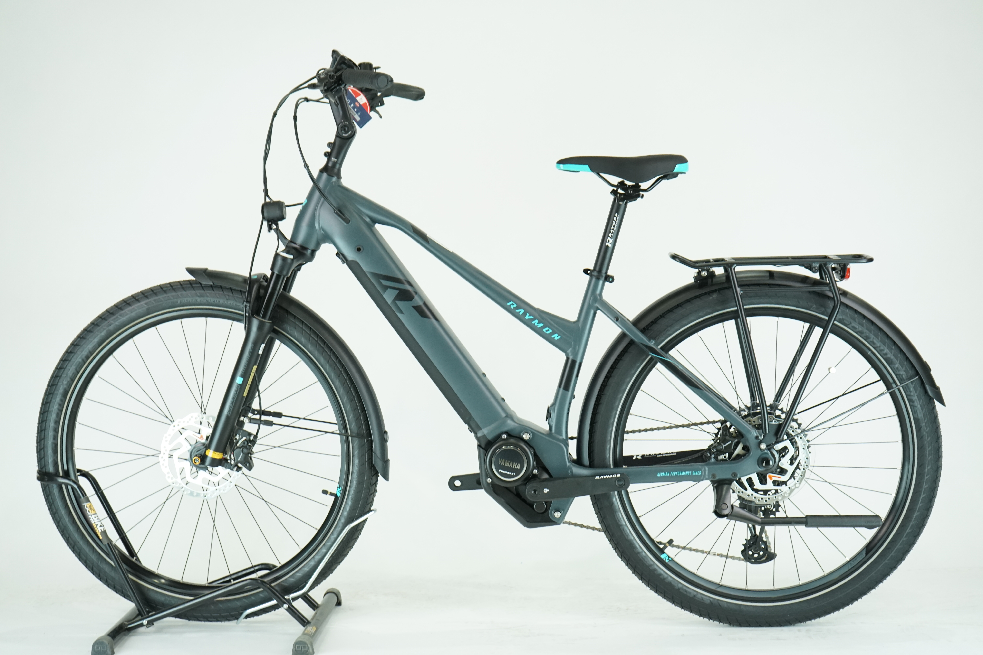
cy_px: 328
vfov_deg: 23.8
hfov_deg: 35.1
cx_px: 492
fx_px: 1556
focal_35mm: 57
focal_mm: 57
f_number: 5.6
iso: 1600
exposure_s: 1/200
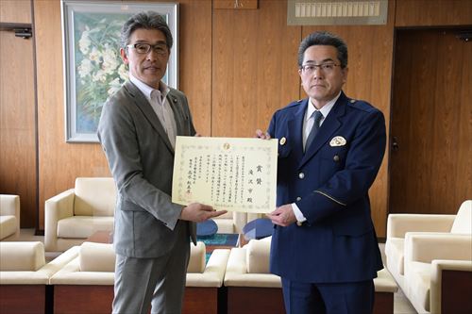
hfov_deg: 35.1
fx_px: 747
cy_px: 157
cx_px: 236
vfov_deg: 23.8
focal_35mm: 57
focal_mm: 38
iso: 2500
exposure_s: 1/250
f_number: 8
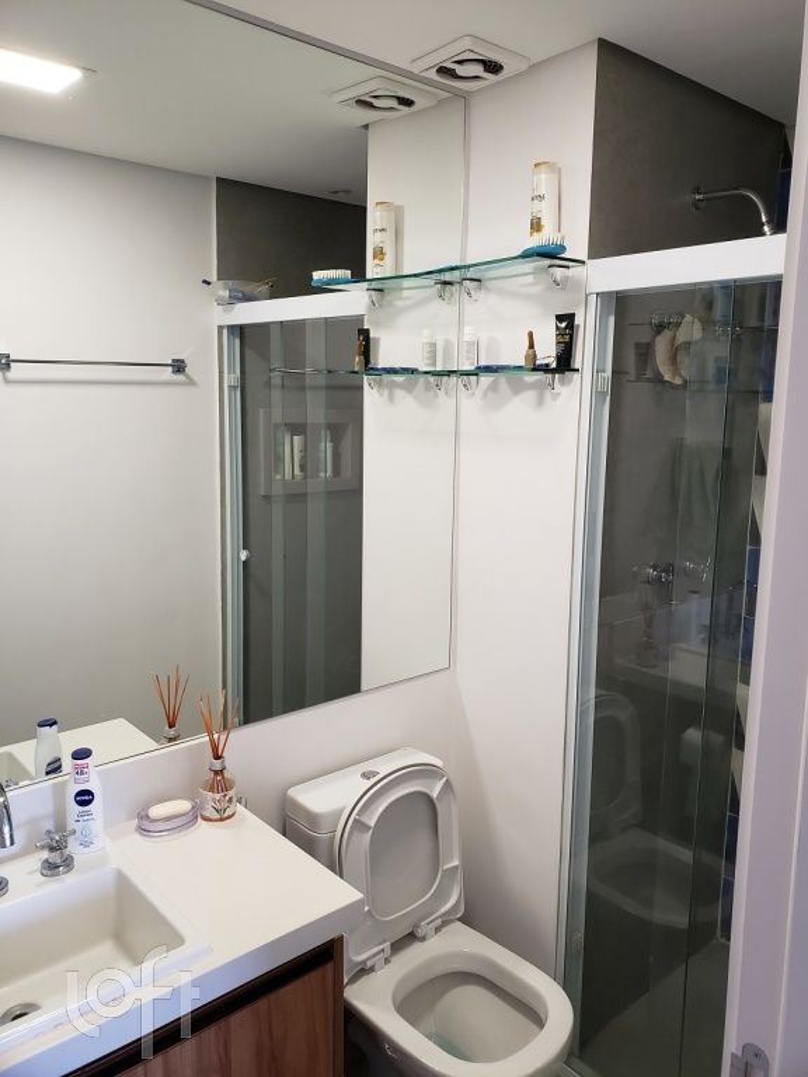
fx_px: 809
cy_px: 538
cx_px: 404
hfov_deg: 53.1
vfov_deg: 67.3
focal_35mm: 26
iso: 250
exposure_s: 1/60
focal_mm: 4.3
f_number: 2.4
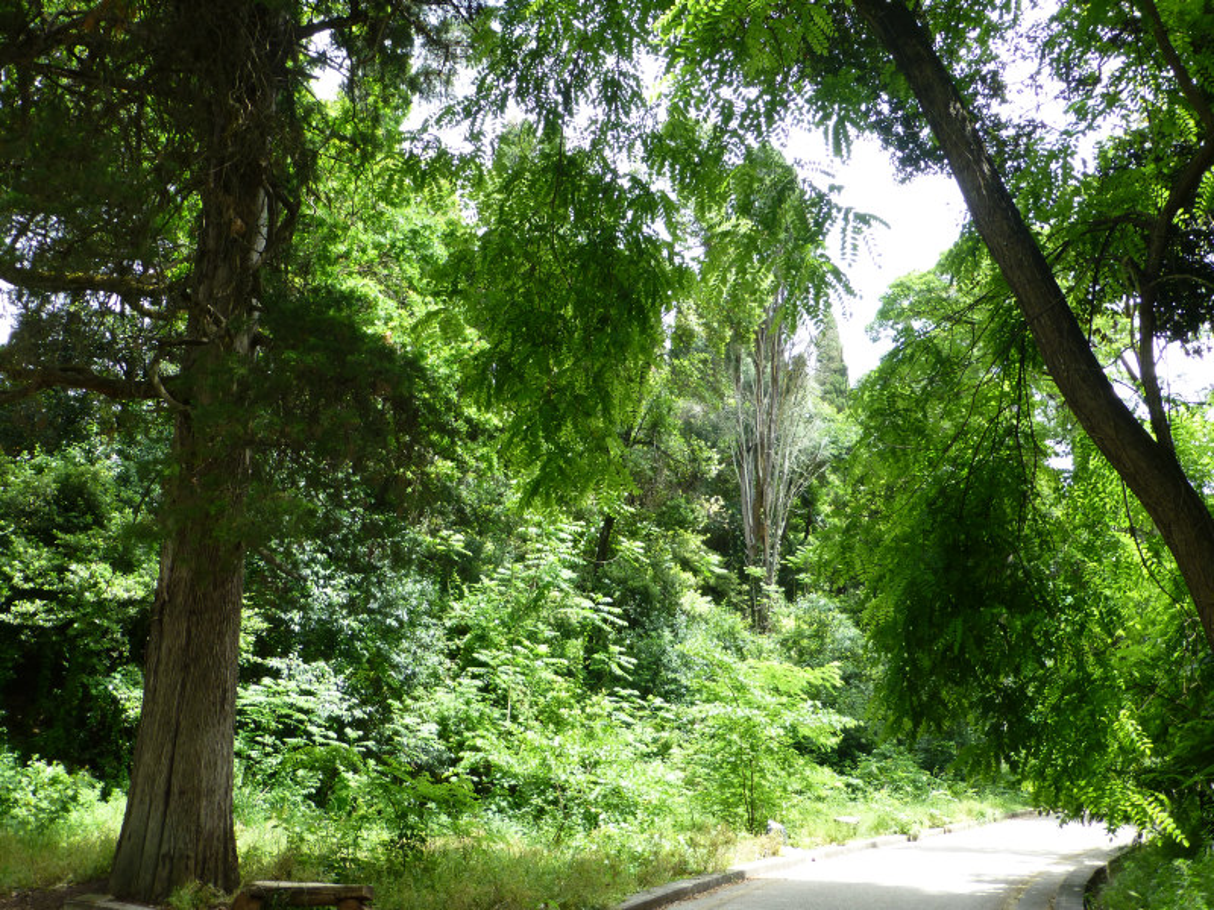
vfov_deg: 45.4
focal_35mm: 31
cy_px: 455
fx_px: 1087
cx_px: 607
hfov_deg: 58.4
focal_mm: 5.4
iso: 100
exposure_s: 1/125
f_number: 3.6
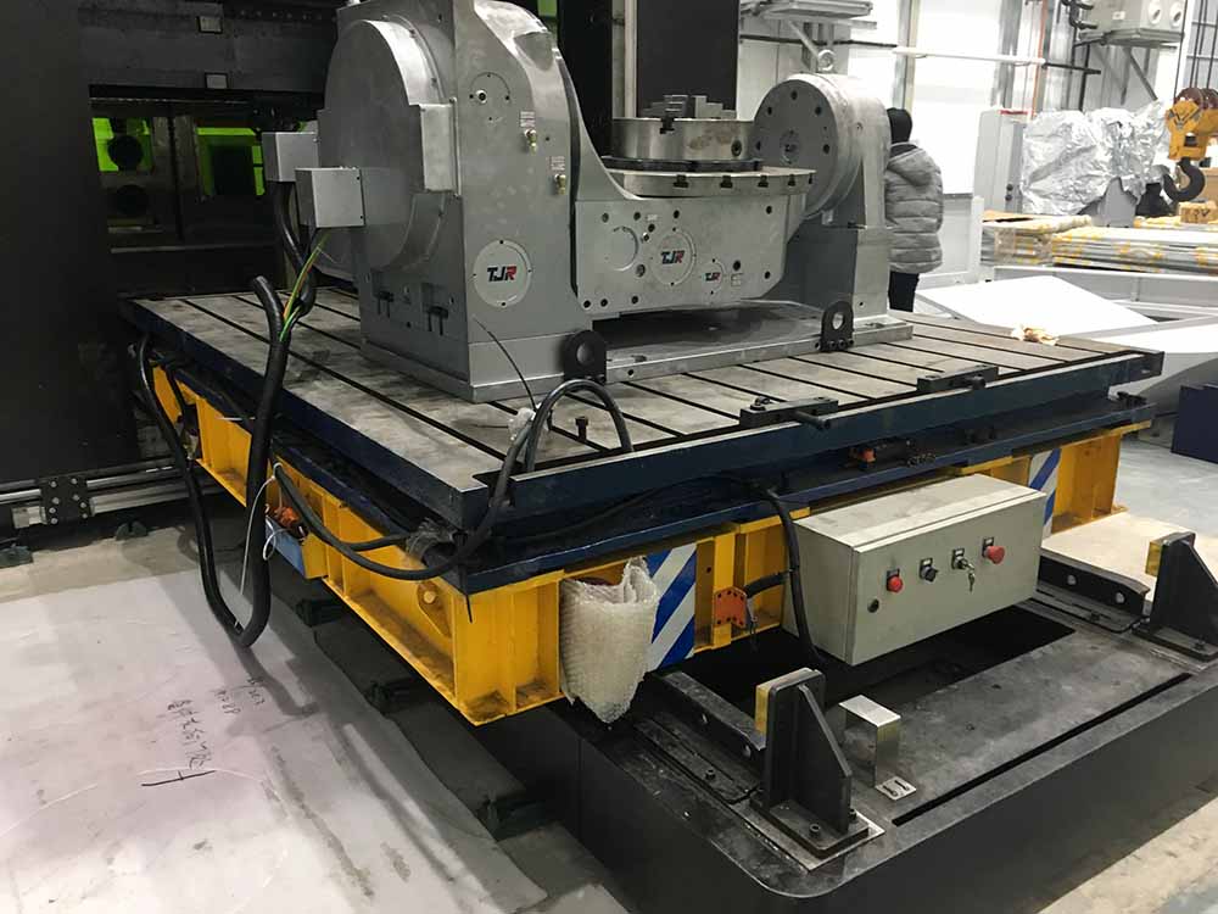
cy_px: 457
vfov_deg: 48.2
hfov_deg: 61.7
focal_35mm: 29
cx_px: 609
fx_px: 1020
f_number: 2.2
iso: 200
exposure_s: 1/33
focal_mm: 4.15
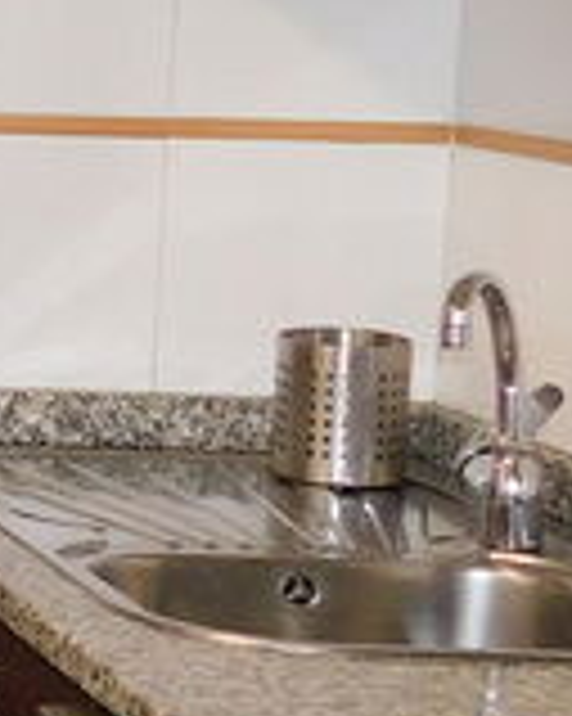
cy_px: 171
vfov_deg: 13.3
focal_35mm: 145
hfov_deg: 8.8
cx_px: -1112
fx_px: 3071
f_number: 3
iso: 200
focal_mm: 4
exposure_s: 1/30
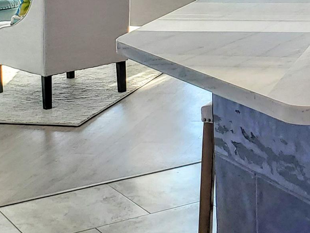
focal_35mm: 100
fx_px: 896
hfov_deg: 19.1
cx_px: 308
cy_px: -18
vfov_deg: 14.5
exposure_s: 1/265
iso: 50
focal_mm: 4.3
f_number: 2.4
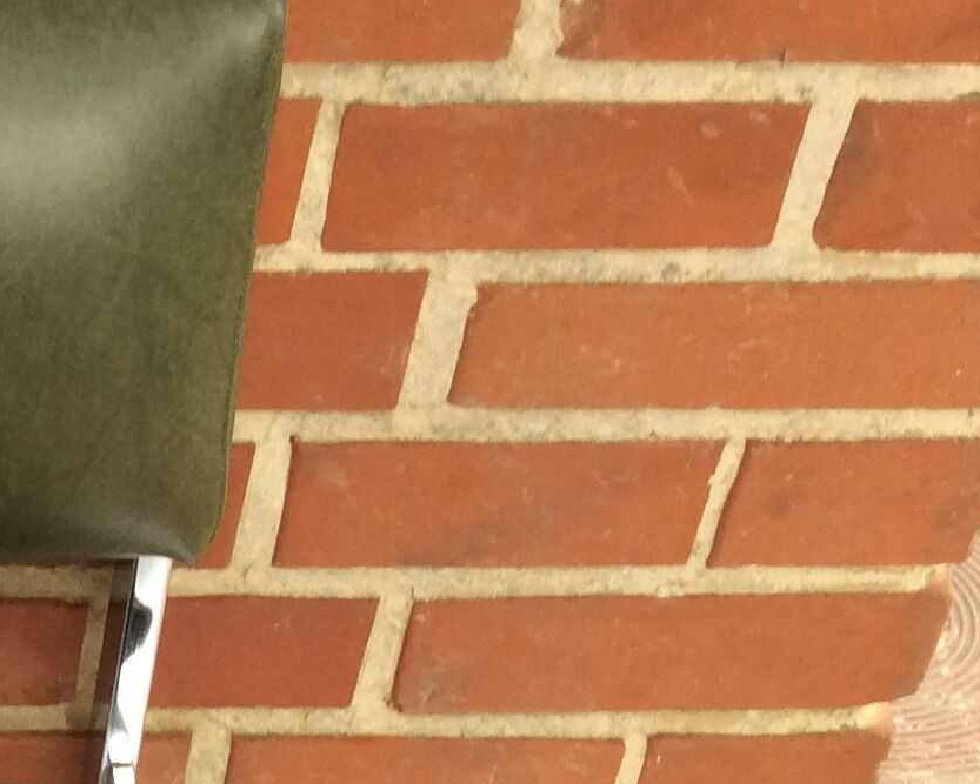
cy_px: 872
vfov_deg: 15.4
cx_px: -472
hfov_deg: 17.8
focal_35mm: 97
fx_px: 2814
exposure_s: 1/50
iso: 40
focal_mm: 3.3
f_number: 2.4
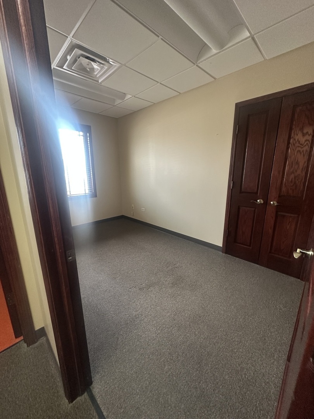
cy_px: 210
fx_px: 169
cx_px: 157
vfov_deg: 102.1
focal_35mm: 14
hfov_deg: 85.7
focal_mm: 2.22
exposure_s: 1/60
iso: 250
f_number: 2.2
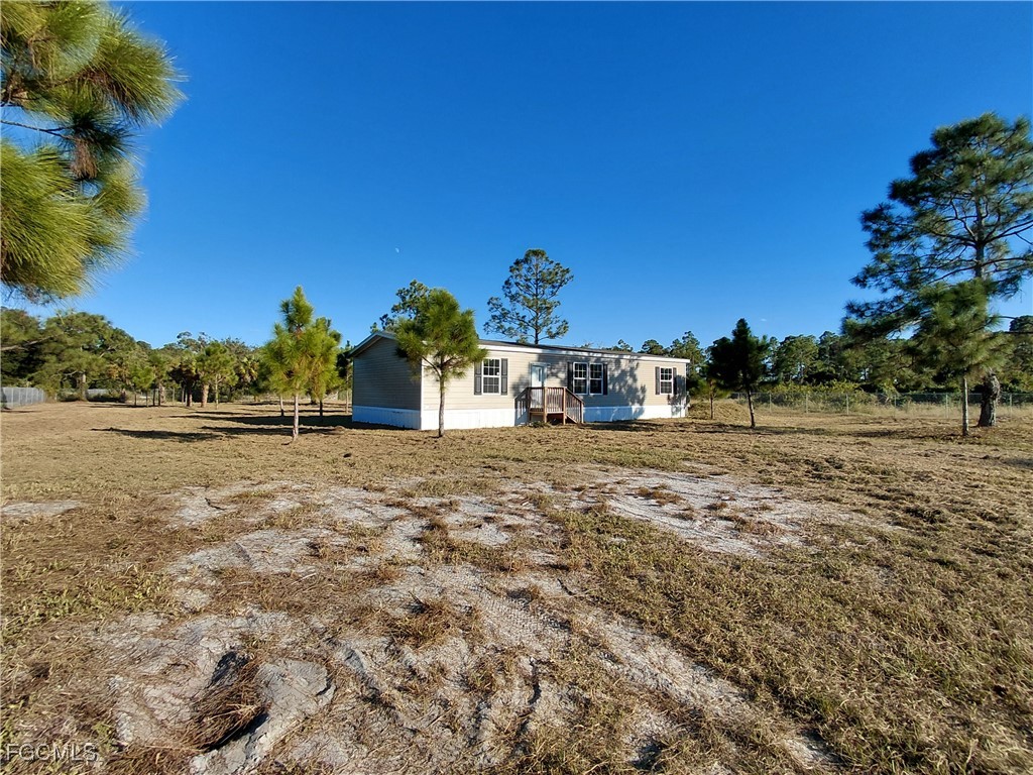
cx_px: 516
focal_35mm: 16
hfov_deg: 94.5
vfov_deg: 78.1
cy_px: 388
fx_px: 477
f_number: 2.2
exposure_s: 1/1595
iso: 40
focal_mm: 1.64
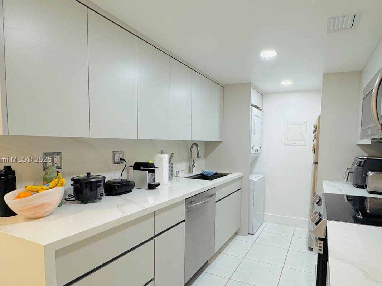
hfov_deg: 78.3
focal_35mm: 21
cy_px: 160
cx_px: 223
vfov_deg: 63.2
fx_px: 232
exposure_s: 1/120
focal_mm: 2.22
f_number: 2.2
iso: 160
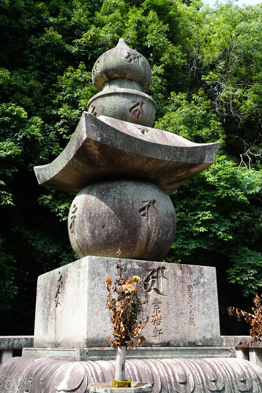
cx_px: 131
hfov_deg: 34.2
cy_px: 196
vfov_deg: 49.6
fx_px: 426
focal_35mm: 39
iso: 100
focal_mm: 39
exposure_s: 1/80
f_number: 5.6
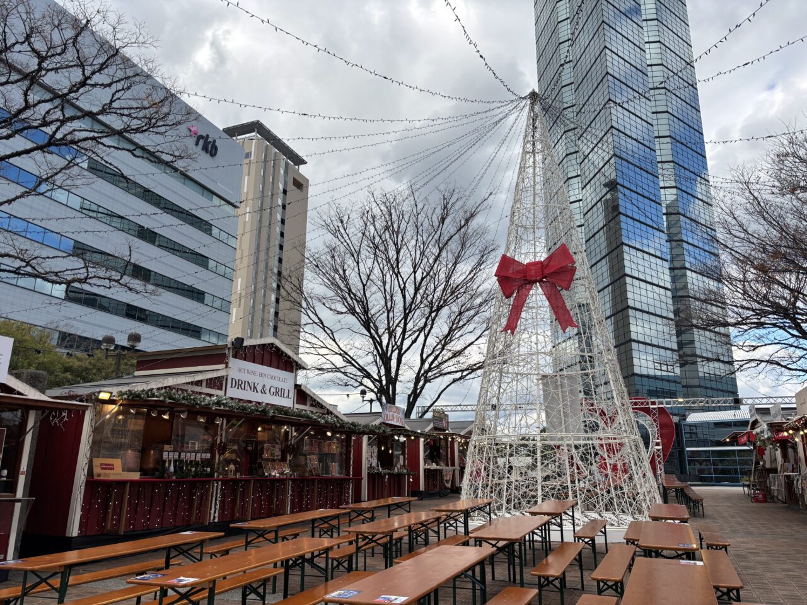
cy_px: 302
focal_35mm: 26
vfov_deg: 53.1
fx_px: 606
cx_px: 404
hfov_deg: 67.3
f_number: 1.6
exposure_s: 1/1876
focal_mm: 5.96
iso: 50
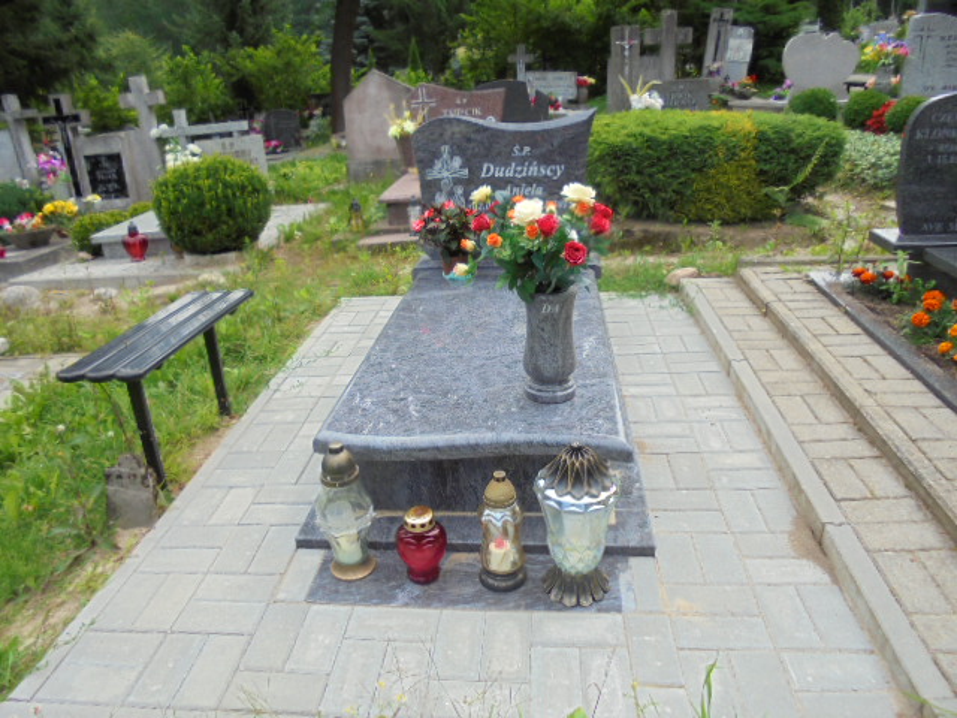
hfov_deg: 67.3
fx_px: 719
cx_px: 478
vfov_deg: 53.1
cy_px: 359
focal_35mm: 26
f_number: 3.5
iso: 100
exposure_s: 1/250
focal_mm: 4.6
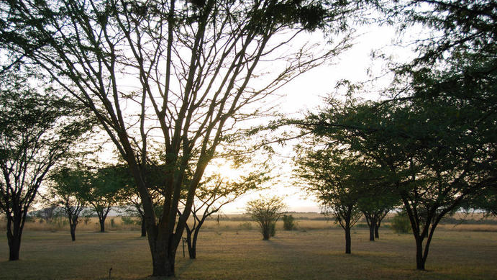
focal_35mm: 51
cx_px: 247
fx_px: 672
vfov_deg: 23.5
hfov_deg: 40.6
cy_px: 166
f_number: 5
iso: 100
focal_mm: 32
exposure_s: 1/100
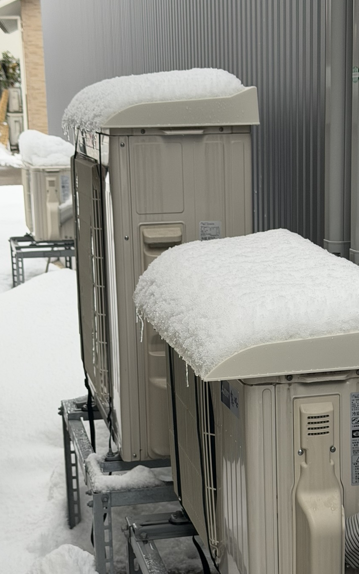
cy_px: 377
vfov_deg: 26.7
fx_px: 1205
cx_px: 243
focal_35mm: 77
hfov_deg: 16.9
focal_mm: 6.76
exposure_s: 1/77
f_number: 1.78
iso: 100
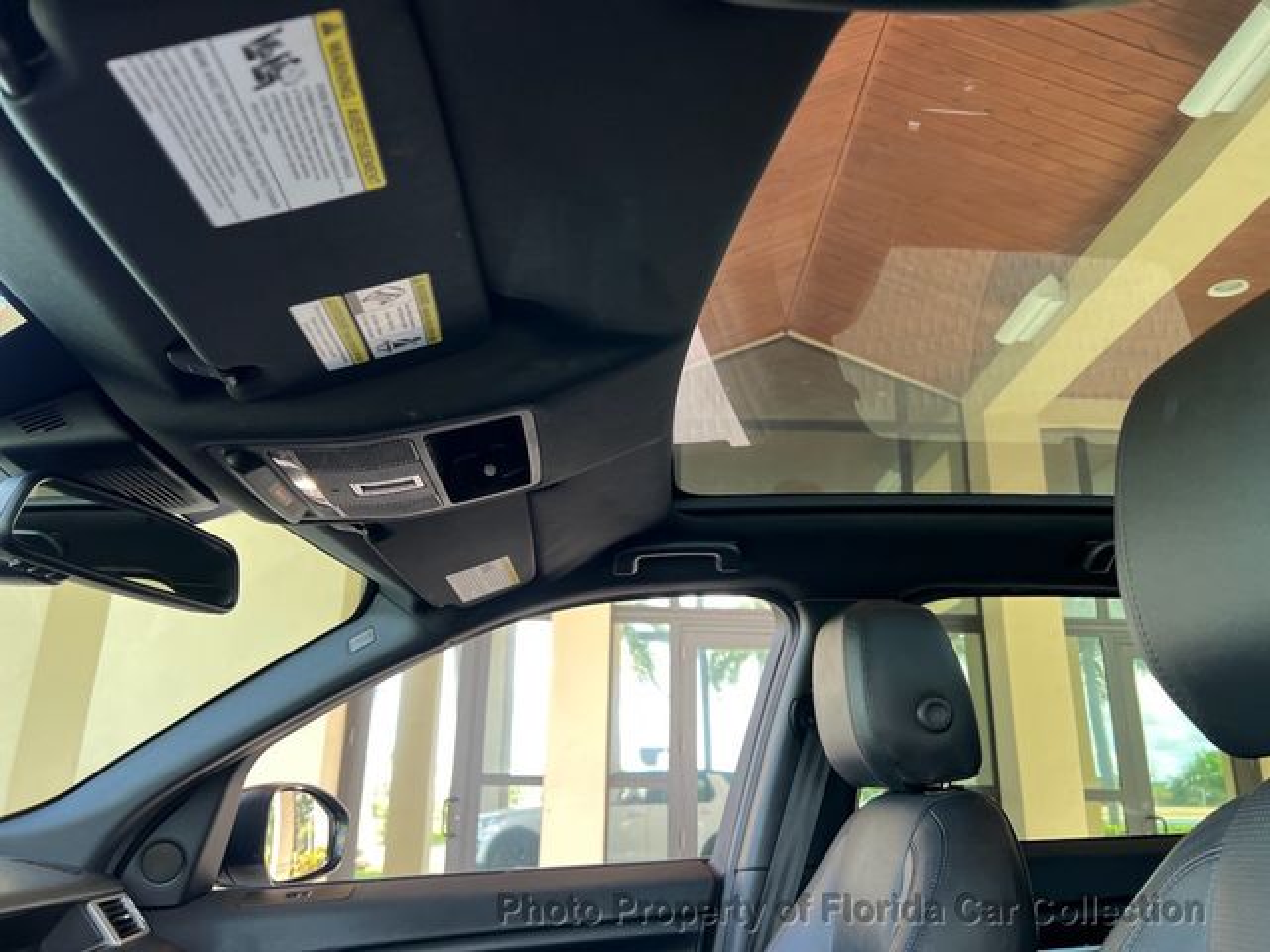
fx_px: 954
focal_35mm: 26
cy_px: 476
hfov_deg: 67.3
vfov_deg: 53.1
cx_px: 635
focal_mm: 5.7
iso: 80
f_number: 1.5
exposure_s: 1/121
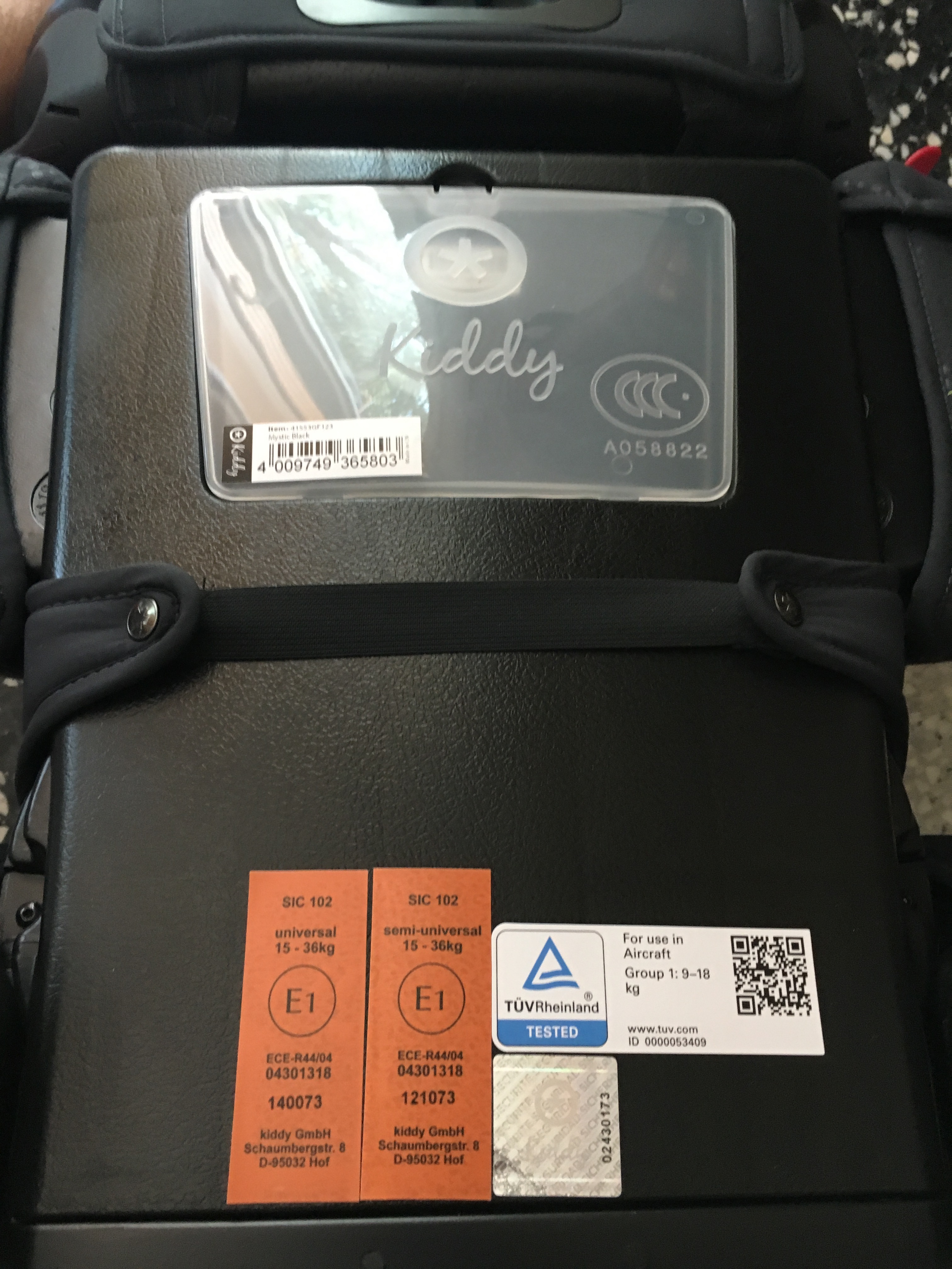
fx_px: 1063
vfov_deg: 61.7
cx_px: 476
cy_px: 634
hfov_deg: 48.2
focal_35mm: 29
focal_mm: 4.15
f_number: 2.2
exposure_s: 1/20
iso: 200
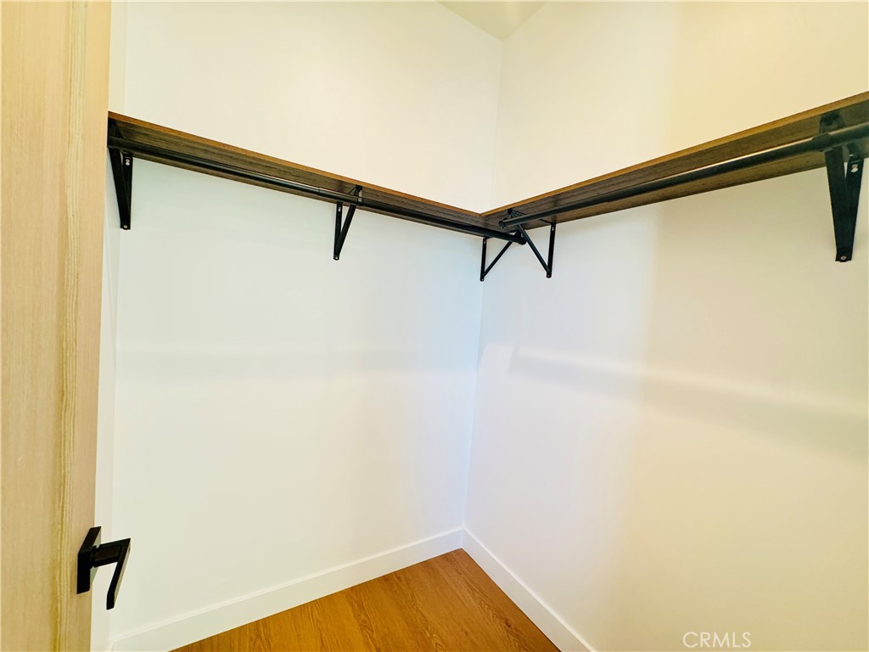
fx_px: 351
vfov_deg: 85.7
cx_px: 434
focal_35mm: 14
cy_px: 326
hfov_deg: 102.1
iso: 320
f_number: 2.2
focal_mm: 2.22
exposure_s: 1/60
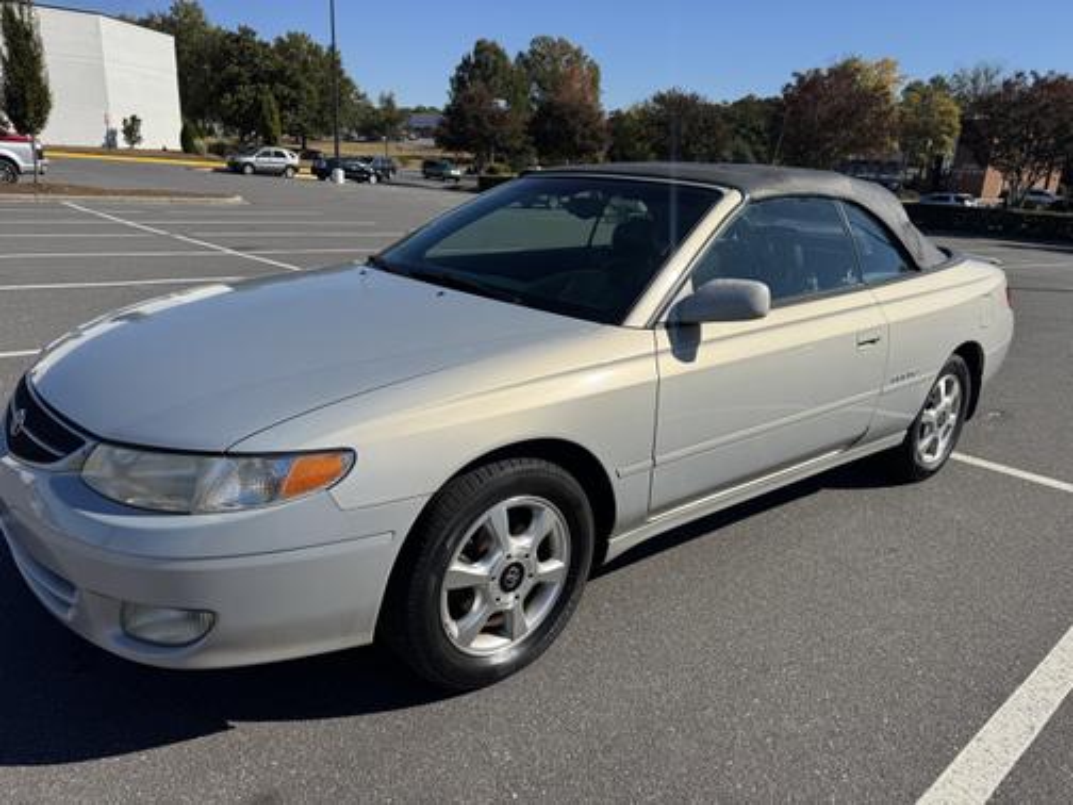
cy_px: 402
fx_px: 744
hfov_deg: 71.6
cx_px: 536
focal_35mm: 24
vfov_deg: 56.8
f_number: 1.78
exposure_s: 1/7092
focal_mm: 6.76
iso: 80
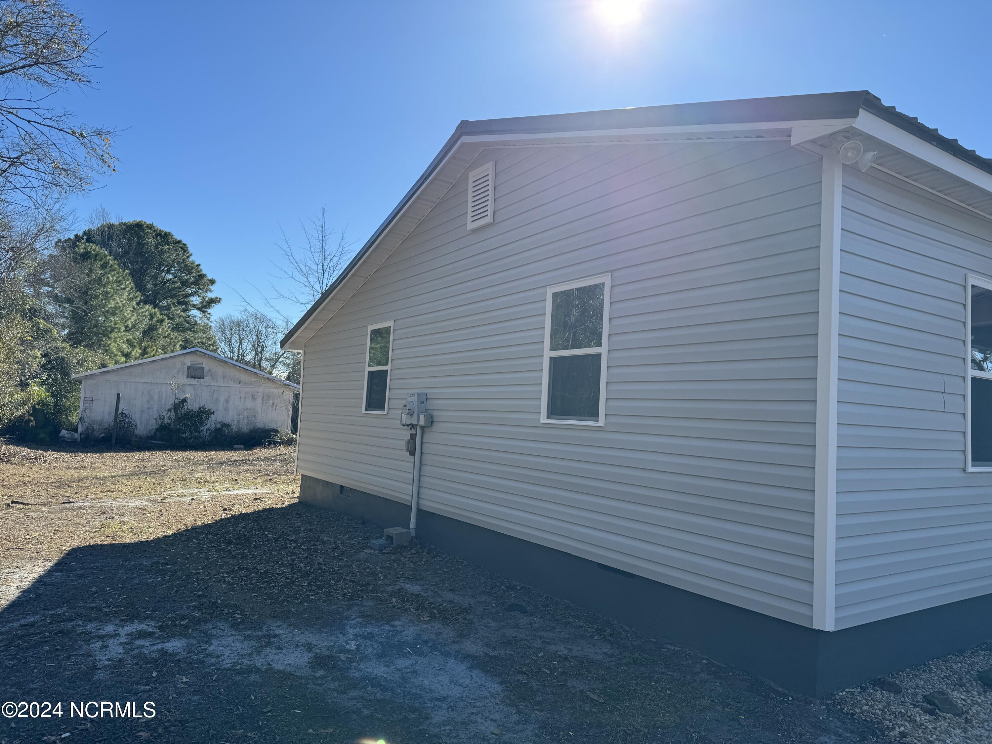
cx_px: 496
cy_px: 372
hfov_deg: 71.6
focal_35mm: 24
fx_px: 688
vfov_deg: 56.8
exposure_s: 1/3413
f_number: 1.78
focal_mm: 6.86
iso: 80
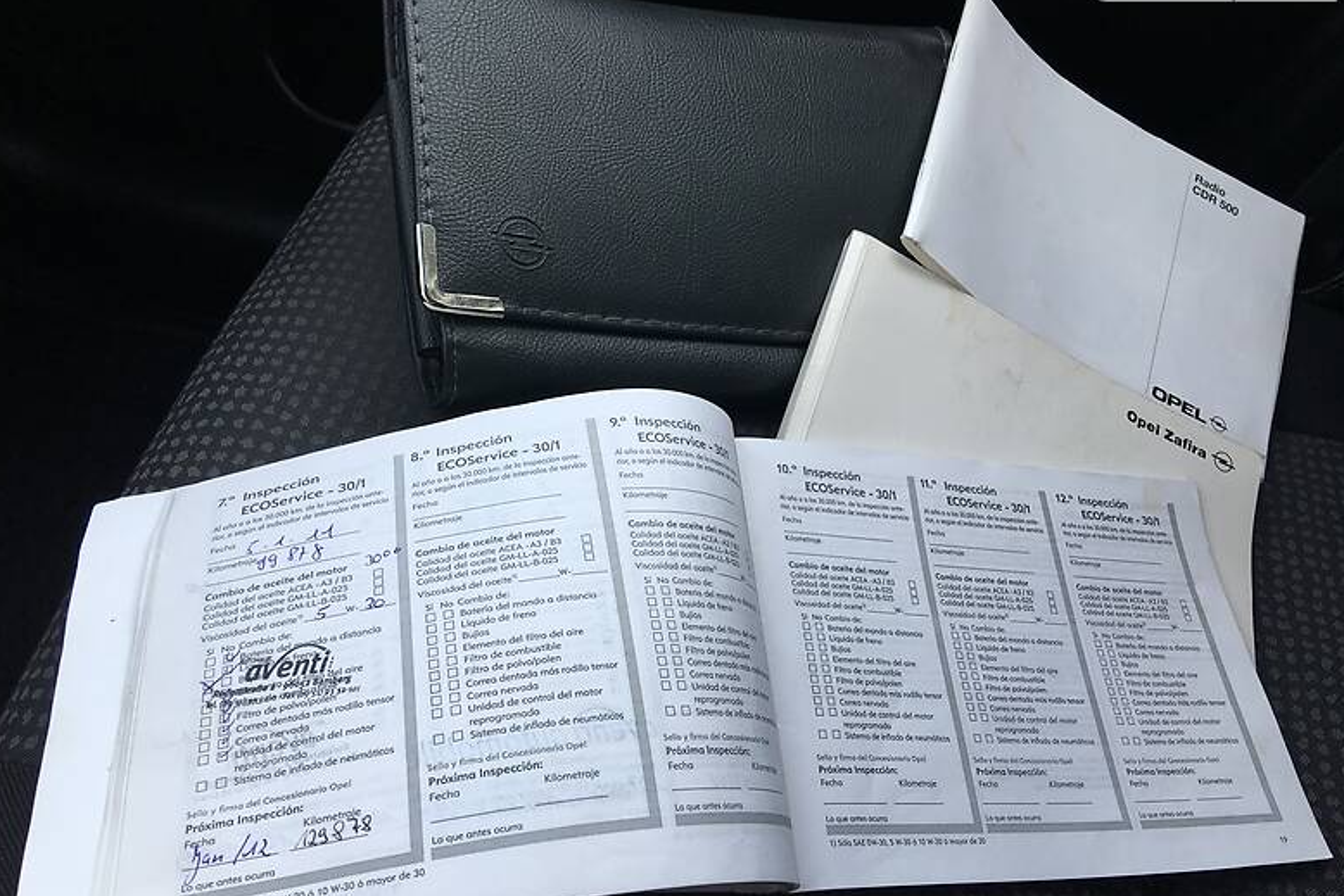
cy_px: 425
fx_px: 1157
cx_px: 672
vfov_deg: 42.3
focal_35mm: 31
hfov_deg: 60.3
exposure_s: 1/196
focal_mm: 4.2
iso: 25
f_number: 2.2
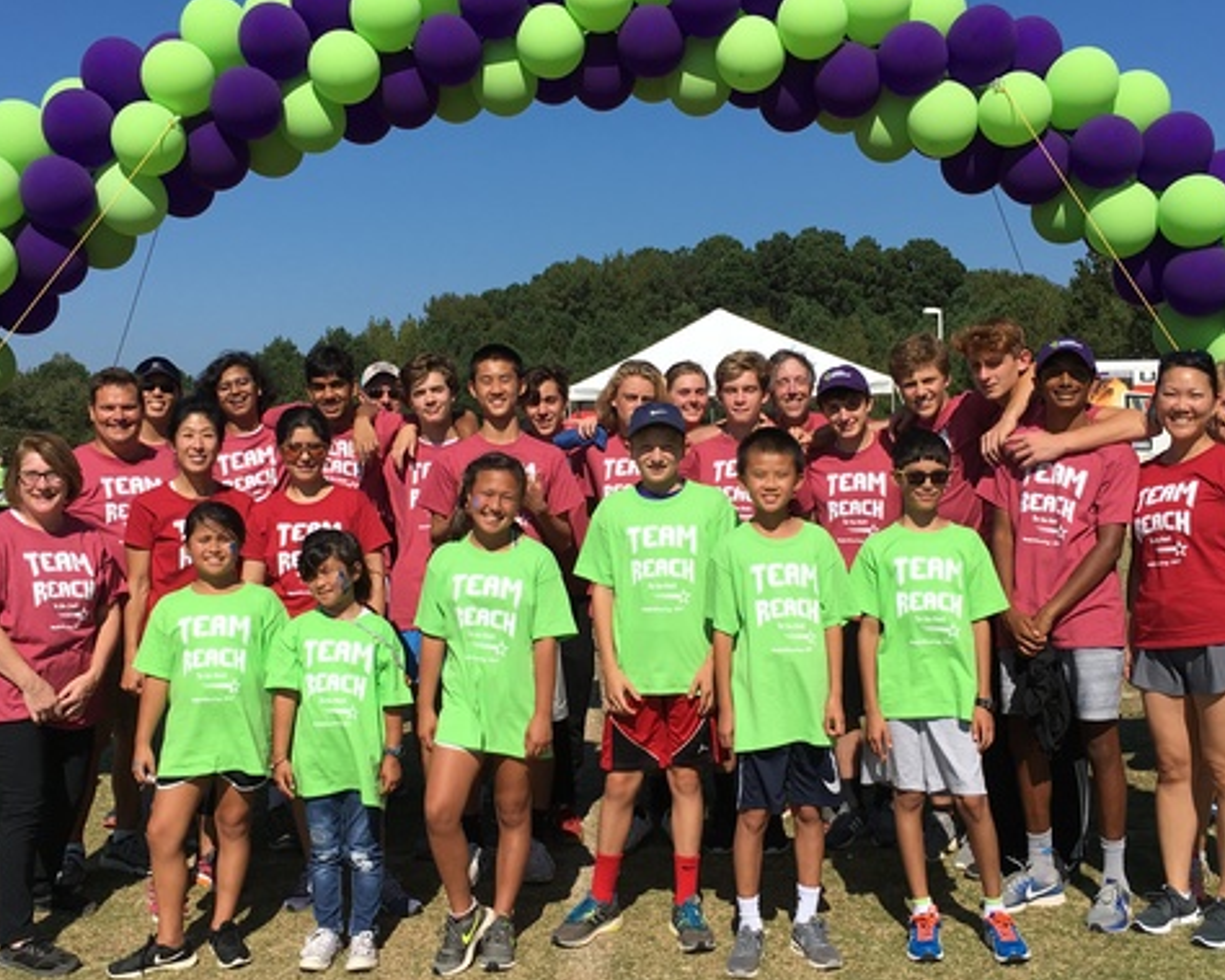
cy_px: 486
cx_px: 633
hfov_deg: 42.9
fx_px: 1559
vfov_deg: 34.9
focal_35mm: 43
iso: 25
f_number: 2.2
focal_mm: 4.15
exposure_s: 1/2564
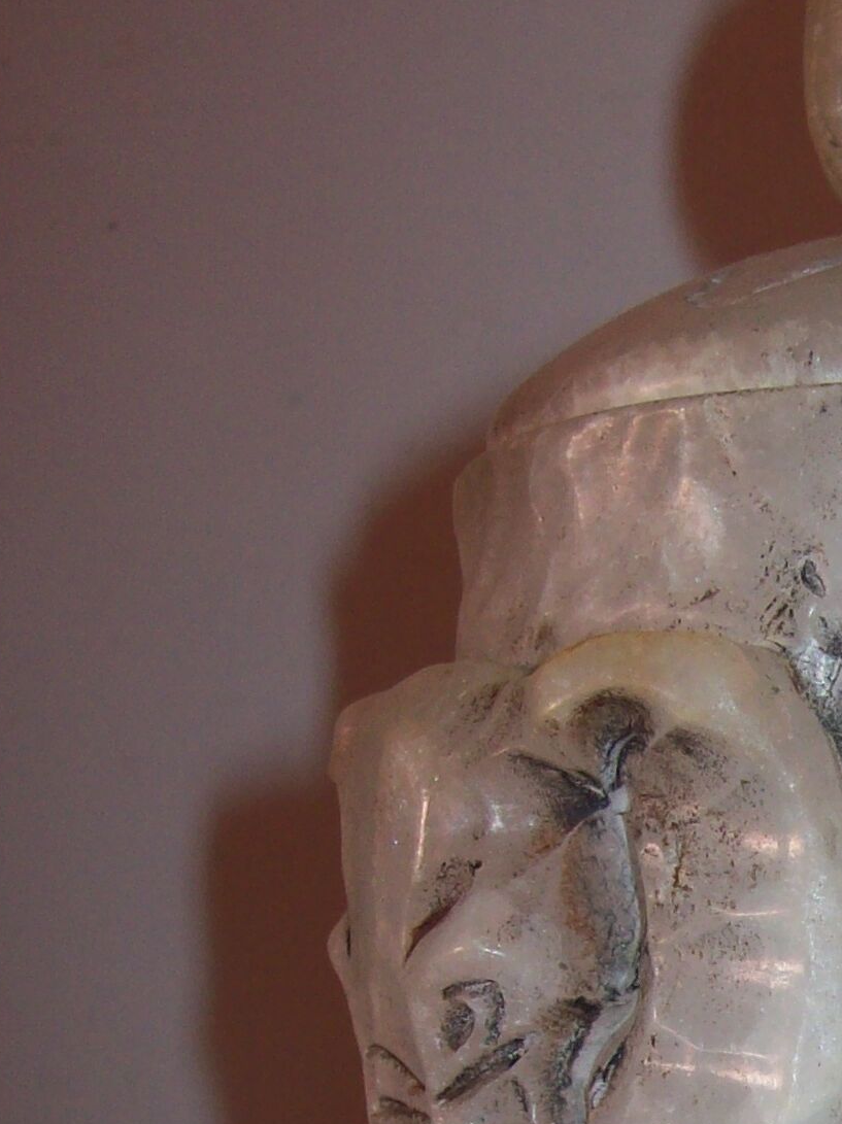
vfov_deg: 20.2
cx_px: 1068
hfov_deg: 15.1
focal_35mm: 94
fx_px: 3052
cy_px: 1152
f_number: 2.7
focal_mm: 6
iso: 80
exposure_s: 1/64
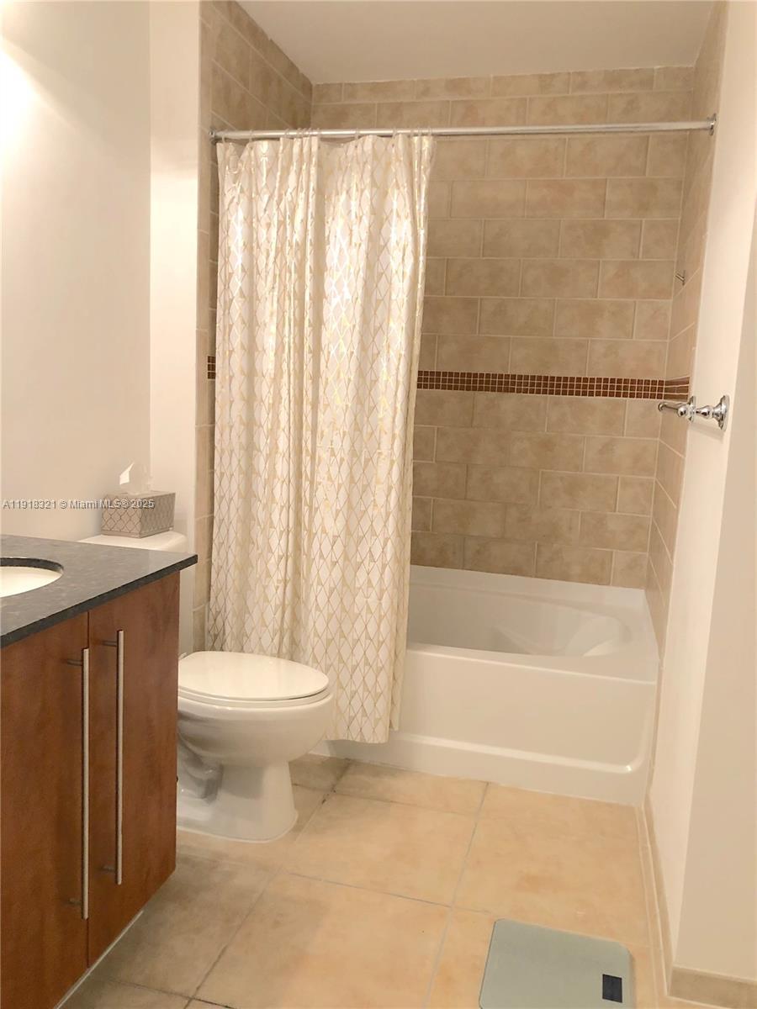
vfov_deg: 63.4
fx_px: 816
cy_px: 504
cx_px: 378
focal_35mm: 28
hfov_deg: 49.7
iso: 80
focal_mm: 4
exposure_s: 1/15
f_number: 1.8
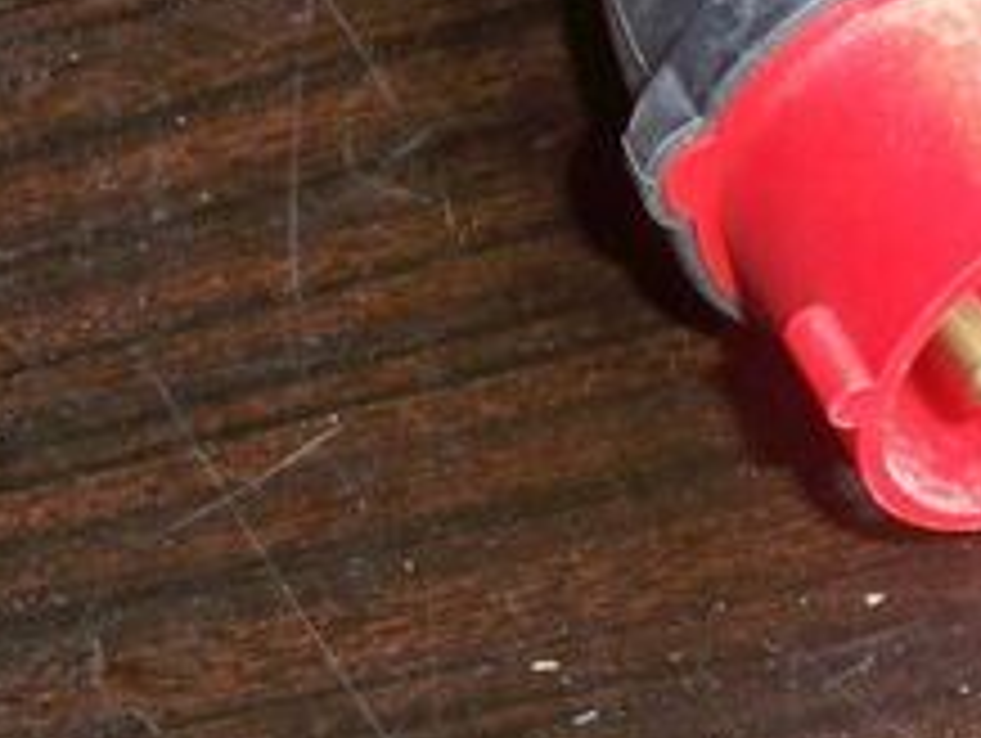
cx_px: 914
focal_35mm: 77
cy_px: 279
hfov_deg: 24.5
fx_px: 2185
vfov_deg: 19.1
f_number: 3.1
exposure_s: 1/60
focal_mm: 6.3
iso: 200
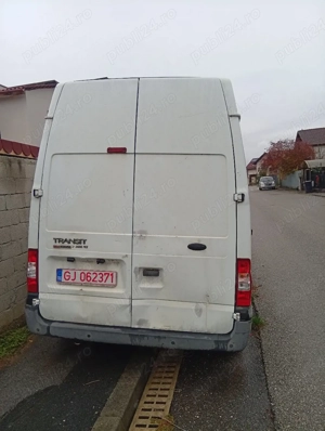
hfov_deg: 51.5
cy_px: 216
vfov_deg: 65.2
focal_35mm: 27
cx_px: 162
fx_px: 337
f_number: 1.8
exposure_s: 1/147
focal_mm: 3.84
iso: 50
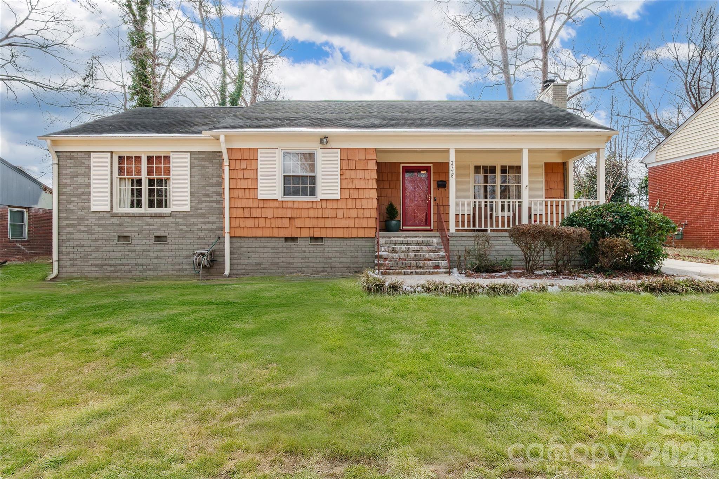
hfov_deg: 95.0
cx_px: 360
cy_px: 240
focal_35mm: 16
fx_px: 329
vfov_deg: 72.0
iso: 800
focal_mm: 11
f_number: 11
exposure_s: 1/640
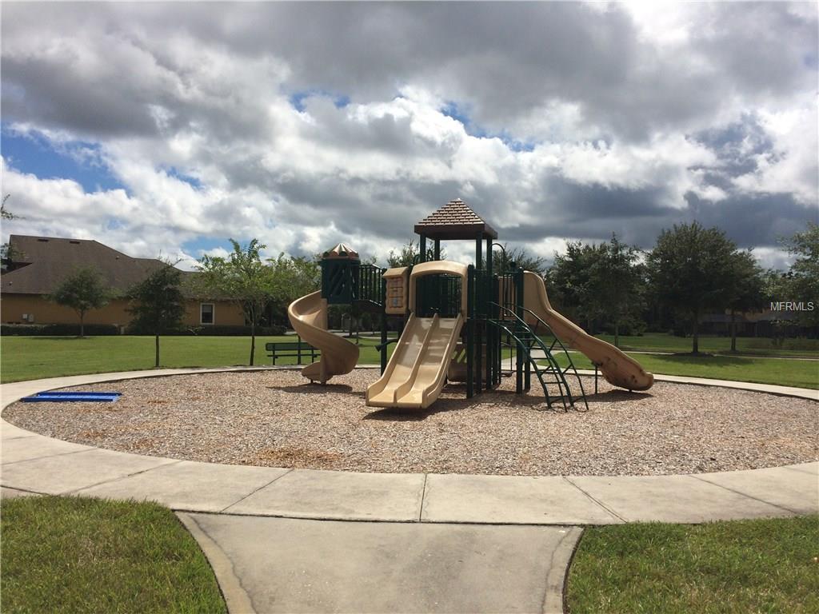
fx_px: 686
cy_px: 307
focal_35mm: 29
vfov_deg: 48.2
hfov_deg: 61.7
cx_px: 410
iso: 32
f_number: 2.2
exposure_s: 1/5882
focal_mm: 4.15
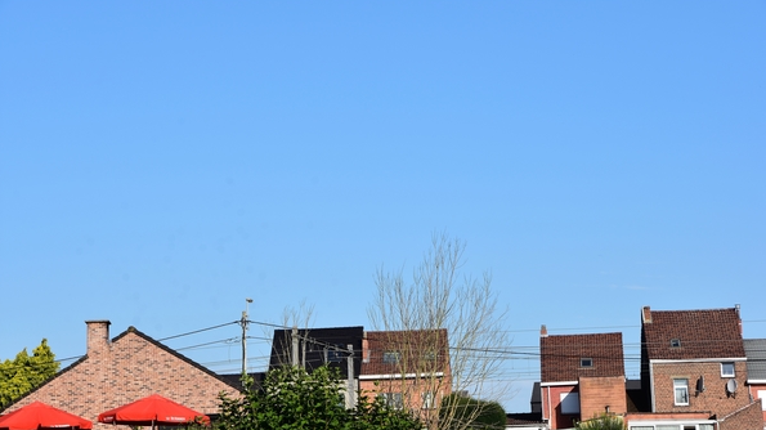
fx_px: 2253
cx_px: 385
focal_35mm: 111
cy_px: 256
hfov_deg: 19.3
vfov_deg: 10.9
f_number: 11
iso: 100
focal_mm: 70
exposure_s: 1/160
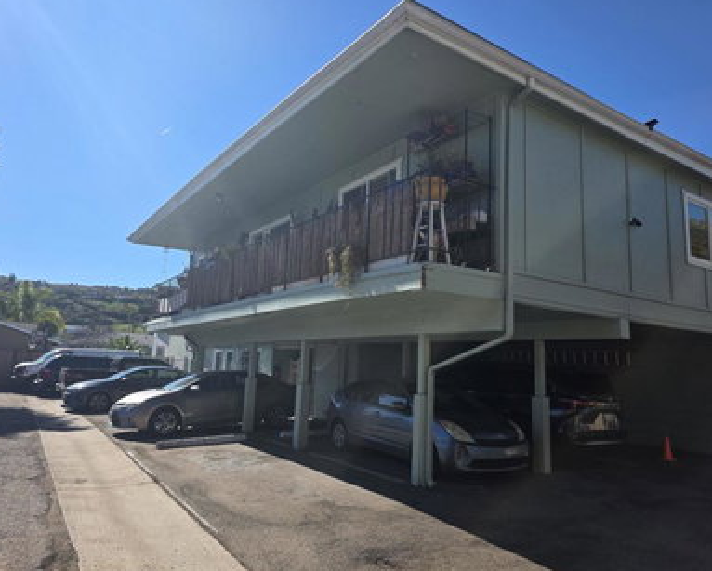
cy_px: 288
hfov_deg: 68.0
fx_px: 527
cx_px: 375
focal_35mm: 25
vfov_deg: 56.8
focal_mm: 6.3
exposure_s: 1/5153
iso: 80
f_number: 1.7
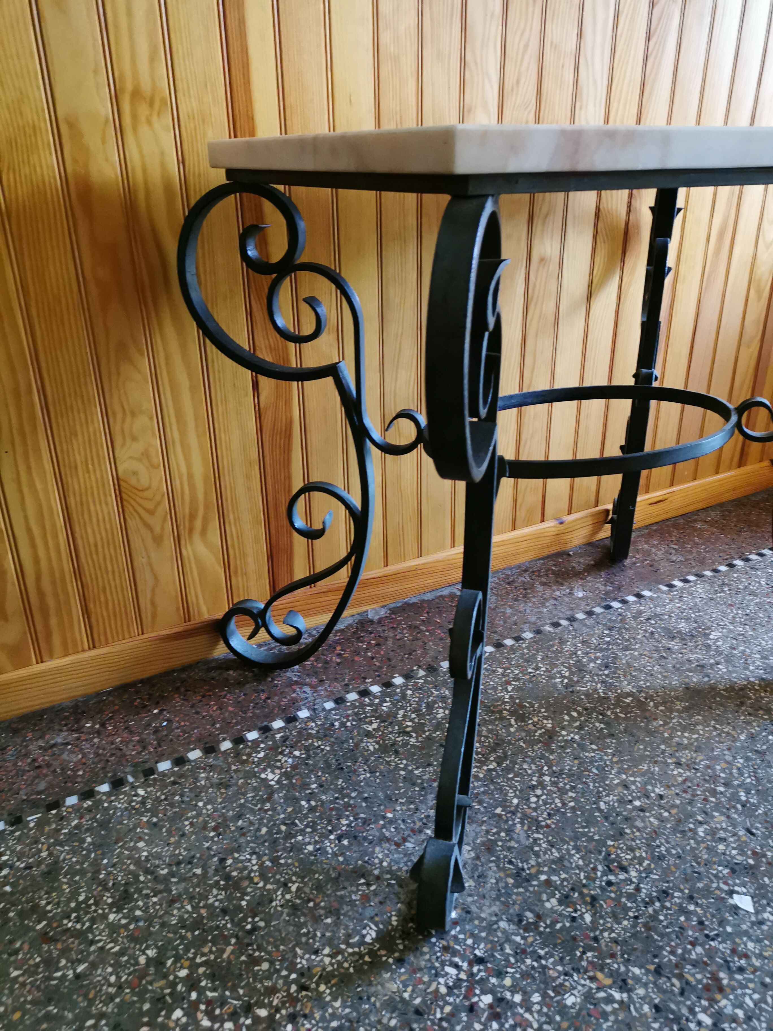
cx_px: 386
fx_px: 804
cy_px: 516
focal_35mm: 27
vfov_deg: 65.3
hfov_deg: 51.4
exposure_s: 1/25
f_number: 1.8
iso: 500
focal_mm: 5.58
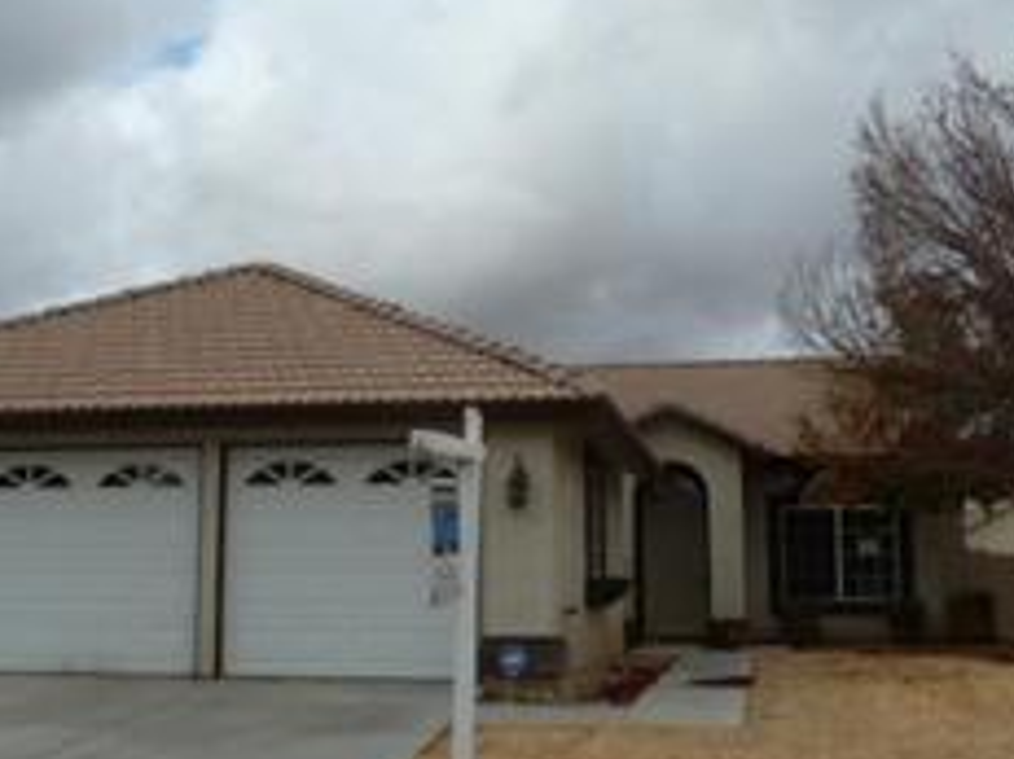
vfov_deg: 30.2
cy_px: 377
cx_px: 470
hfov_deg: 39.7
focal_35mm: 48
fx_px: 1405
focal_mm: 5.3
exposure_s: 1/400
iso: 80
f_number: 5
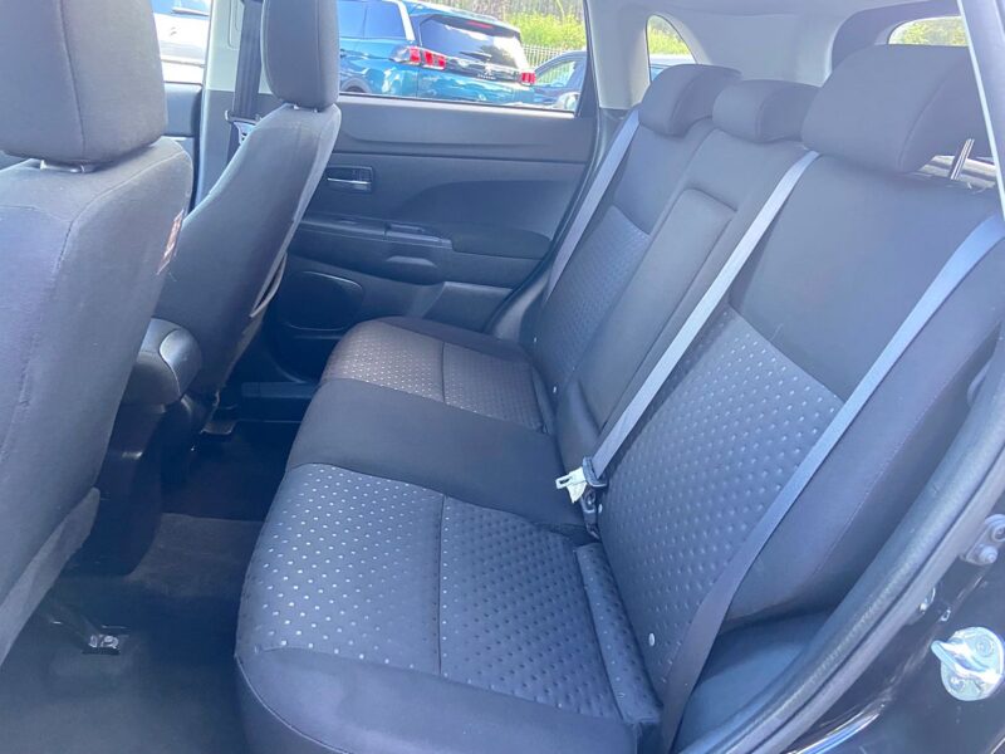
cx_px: 502
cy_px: 377
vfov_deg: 53.1
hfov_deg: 67.3
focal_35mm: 26
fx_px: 755
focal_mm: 4.25
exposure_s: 1/60
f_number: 1.8
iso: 250
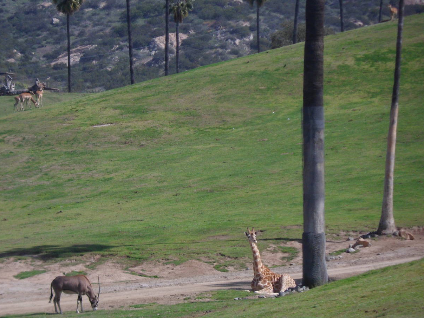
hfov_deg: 5.5
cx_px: 164
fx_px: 4385
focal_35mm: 358
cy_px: 192
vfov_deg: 4.2
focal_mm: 46.8
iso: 80
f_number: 5.9
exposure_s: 1/500
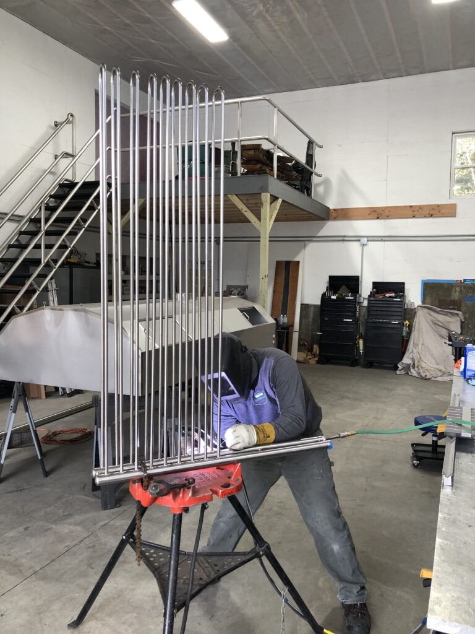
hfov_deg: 49.7
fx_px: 512
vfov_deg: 63.4
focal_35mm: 28
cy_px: 317
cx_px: 238
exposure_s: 1/30
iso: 20
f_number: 1.8
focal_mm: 3.99
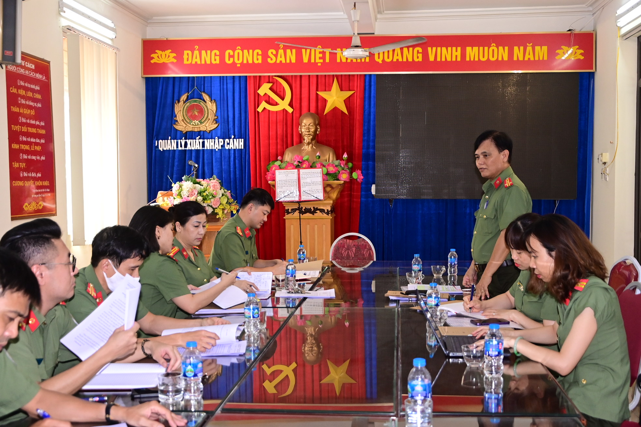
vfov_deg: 29.9
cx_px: 320
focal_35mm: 45
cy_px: 214
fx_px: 801
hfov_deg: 43.6
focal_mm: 30
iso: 1600
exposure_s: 1/200
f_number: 4.5
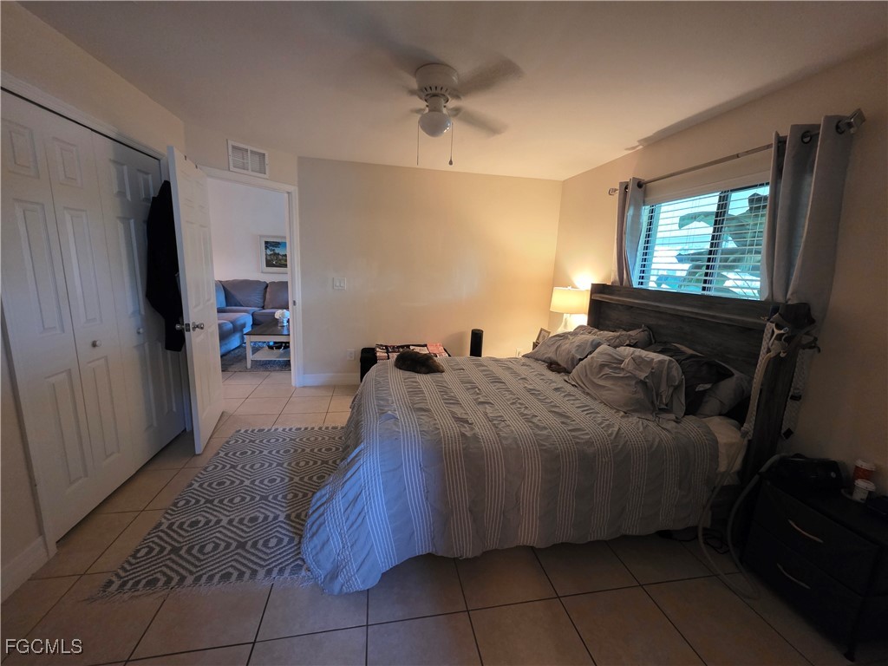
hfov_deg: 106.2
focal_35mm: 13
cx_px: 444
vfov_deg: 89.9
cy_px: 333
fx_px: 333
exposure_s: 1/60
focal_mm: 2.2
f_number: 1.9
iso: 640
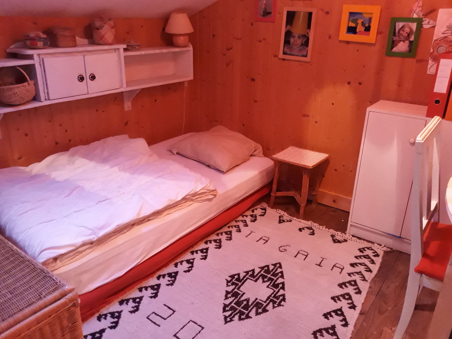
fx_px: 353
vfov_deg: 51.4
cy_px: 170
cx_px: 226
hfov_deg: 65.3
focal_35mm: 27
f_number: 1.7
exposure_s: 1/20
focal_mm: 3.71
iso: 500
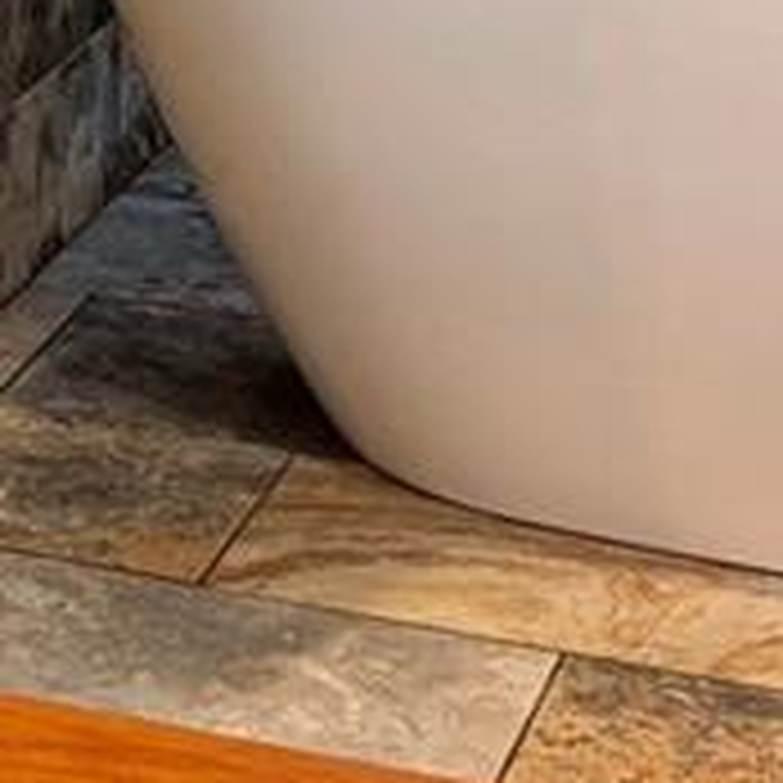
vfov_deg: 10.9
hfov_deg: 11.7
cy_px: -801
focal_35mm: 146
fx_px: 3736
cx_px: -207
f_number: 1.78
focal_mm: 6.76
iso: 250
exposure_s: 1/60
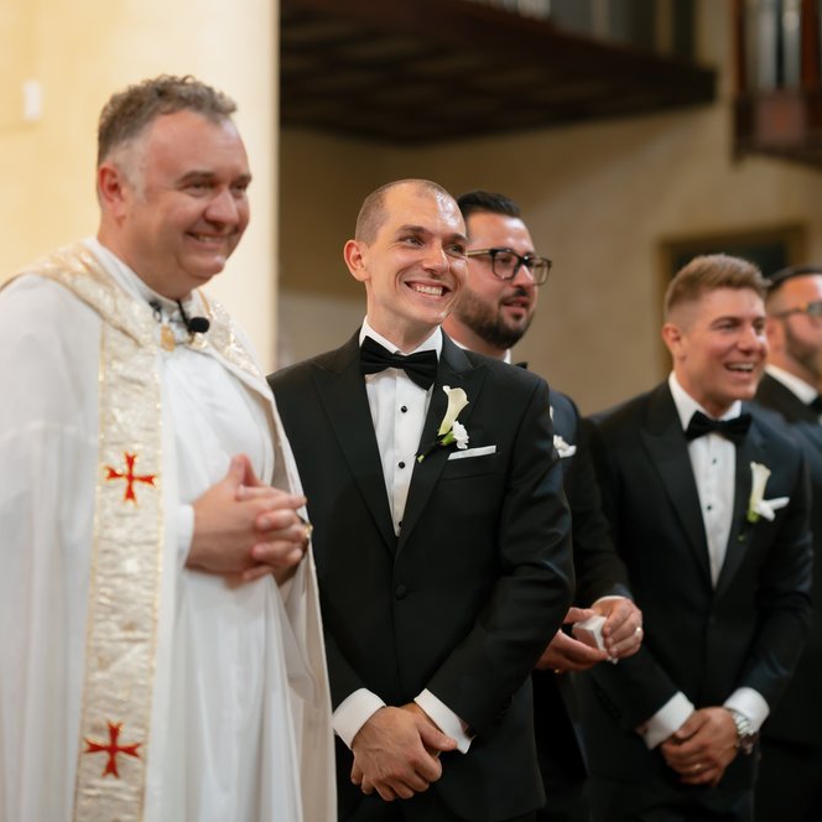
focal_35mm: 109
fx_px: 2928
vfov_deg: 15.9
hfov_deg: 16.0
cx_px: 412
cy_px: 279
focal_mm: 85
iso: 2500
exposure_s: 1/160
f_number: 2
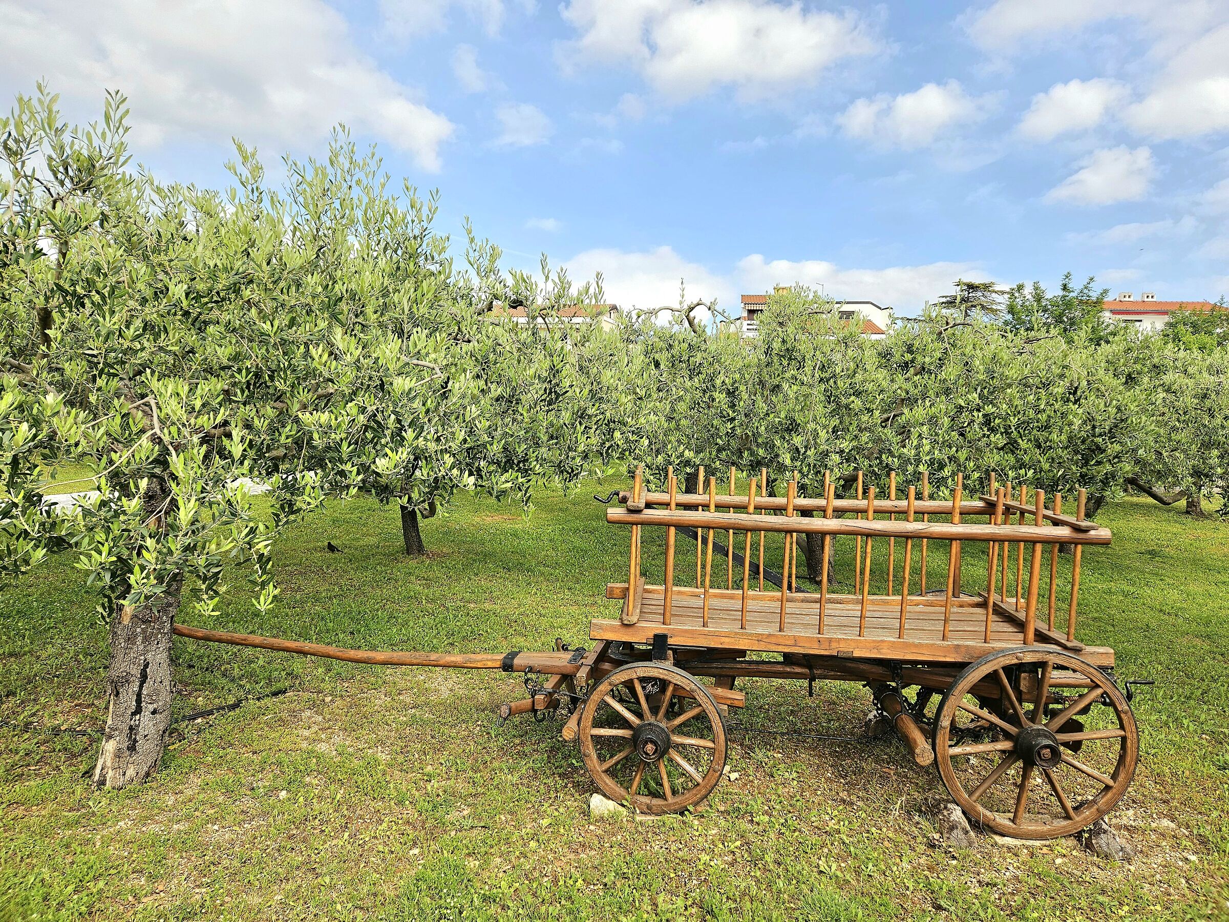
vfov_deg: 58.9
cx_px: 614
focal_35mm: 23
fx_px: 817
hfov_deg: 73.9
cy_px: 461
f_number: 1.8
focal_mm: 5.4
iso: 25
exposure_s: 1/667
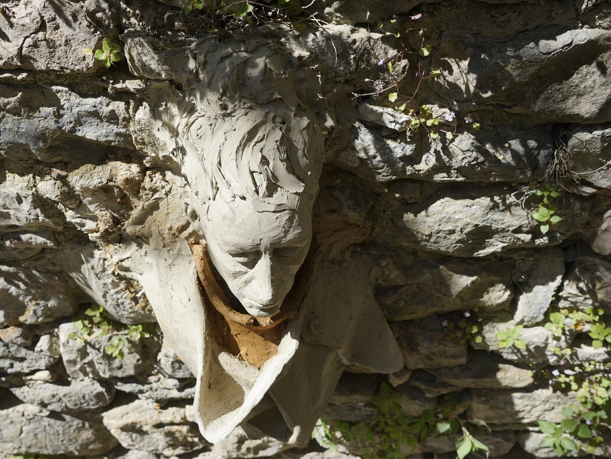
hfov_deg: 58.2
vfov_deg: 45.5
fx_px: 547
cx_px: 270
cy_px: 228
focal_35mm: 31
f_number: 6.3
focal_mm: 28
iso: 100
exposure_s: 1/200
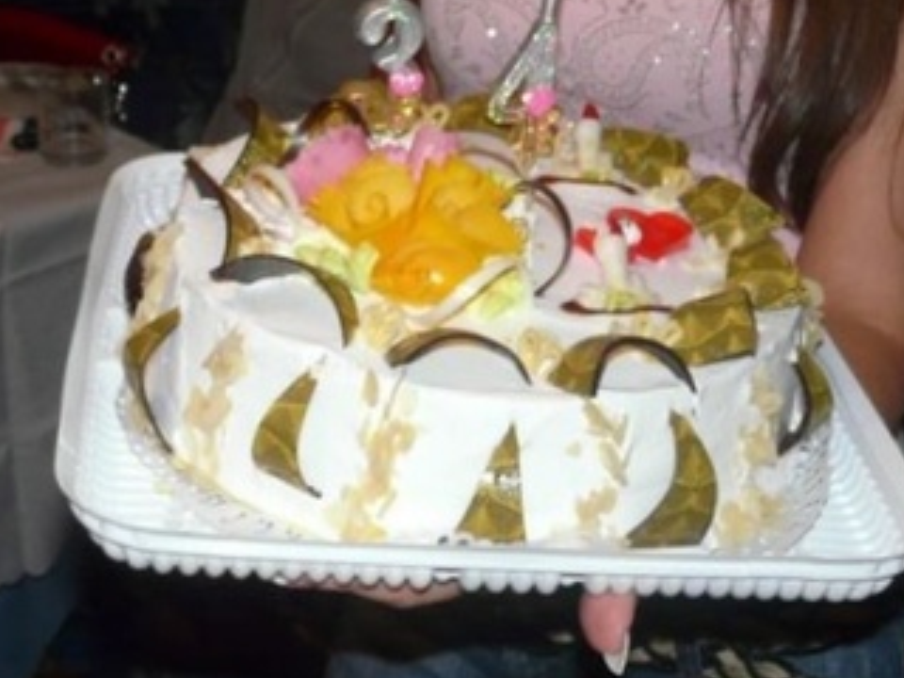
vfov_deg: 20.0
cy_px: -88
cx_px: 421
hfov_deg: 27.8
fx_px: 1828
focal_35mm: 70
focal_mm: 4.6
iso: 100
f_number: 2.8
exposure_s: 1/30
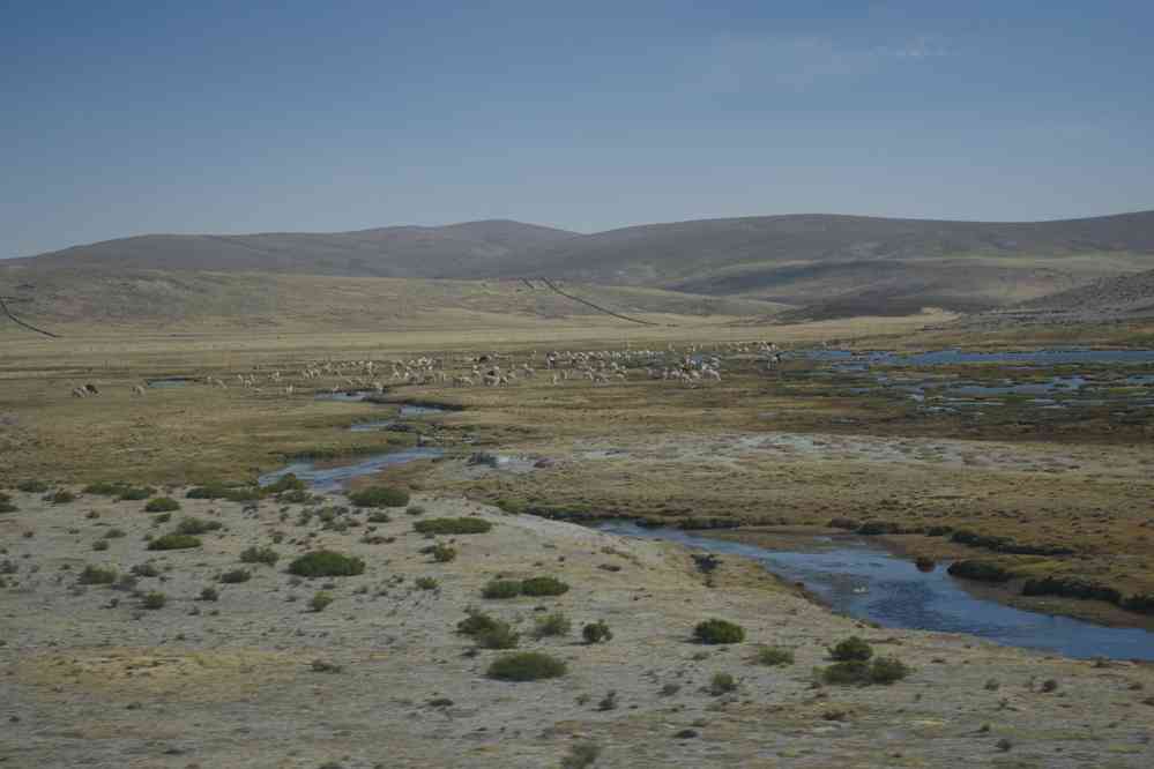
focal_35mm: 82
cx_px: 577
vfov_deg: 16.6
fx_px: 2644
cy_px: 384
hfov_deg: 24.6
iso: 400
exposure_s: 1/500
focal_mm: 55
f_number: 5.6
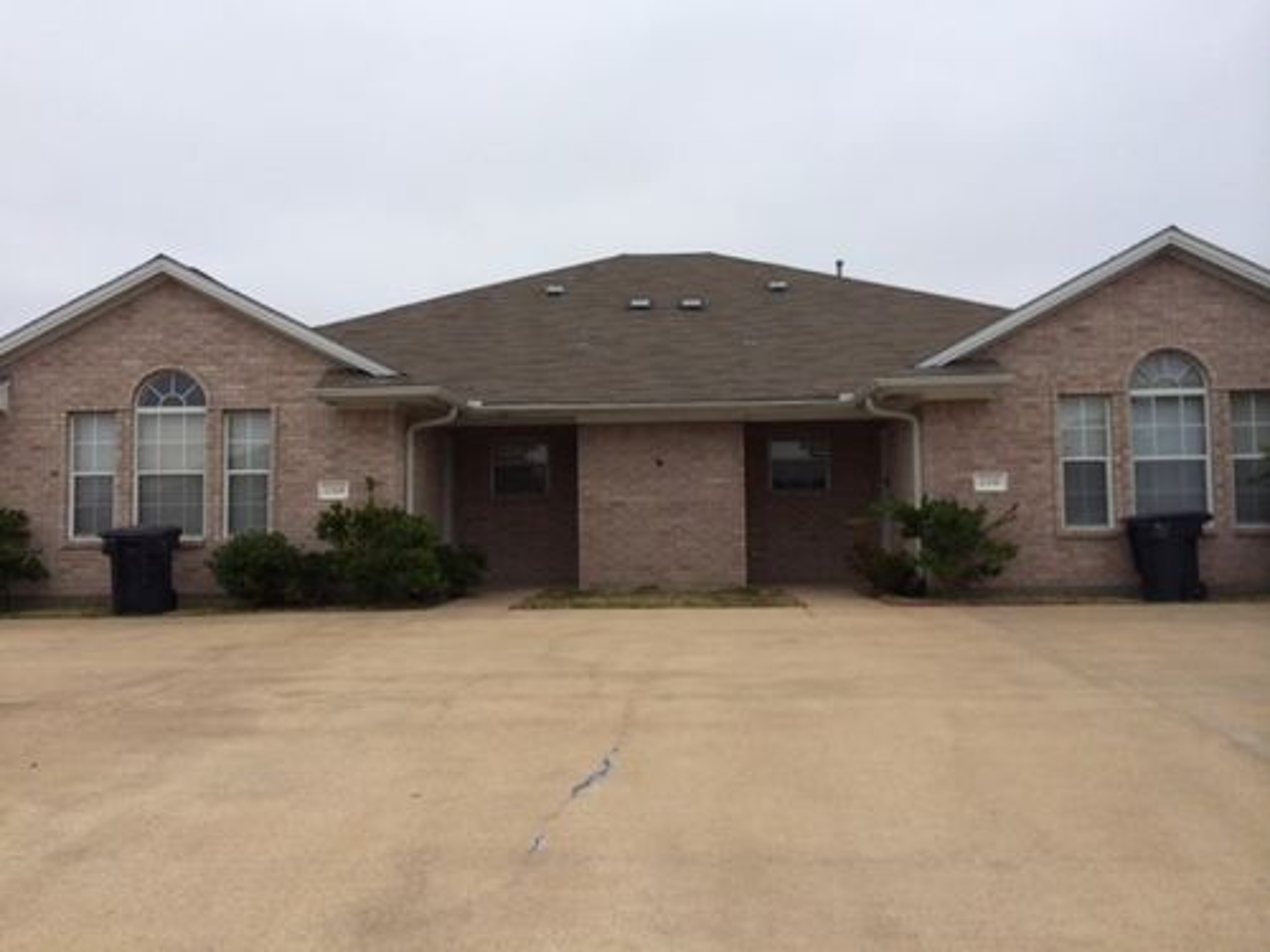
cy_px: 476
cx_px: 635
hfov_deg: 60.0
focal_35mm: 30
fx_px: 1101
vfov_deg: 46.8
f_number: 2.2
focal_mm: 4.12
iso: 32
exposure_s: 1/1001
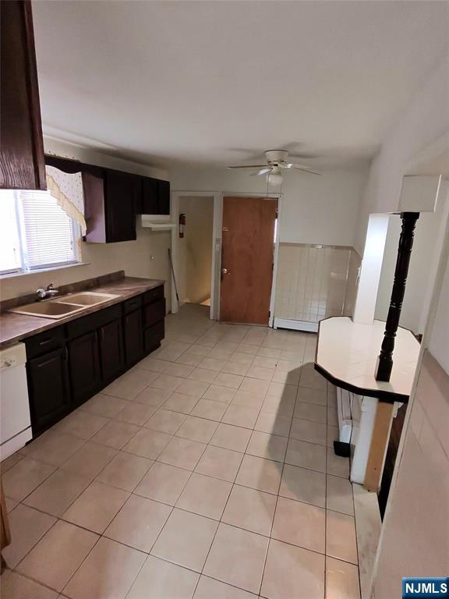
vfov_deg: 106.2
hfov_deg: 89.9
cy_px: 300
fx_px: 225
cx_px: 224
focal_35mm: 13
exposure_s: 1/59.9
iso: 657
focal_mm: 2.24
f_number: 2.2
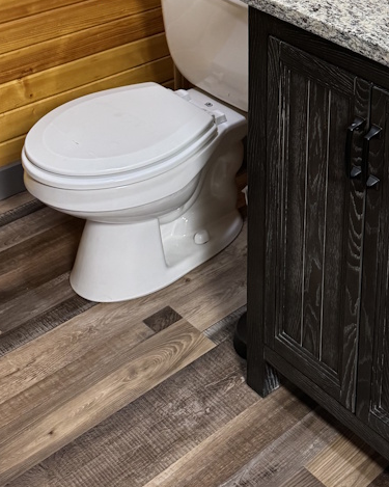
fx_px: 864
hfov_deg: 24.0
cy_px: -51
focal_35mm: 60
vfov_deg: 28.5
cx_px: 413
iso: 250
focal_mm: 6.76
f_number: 1.78
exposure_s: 1/42
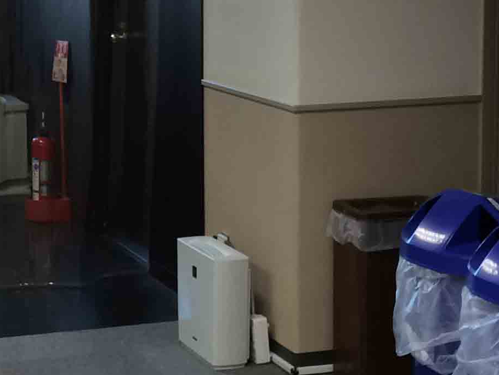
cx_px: 86
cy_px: 118
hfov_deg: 18.7
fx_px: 1500
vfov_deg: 14.2
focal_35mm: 104
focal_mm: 4.15
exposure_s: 1/30
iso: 40
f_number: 2.2
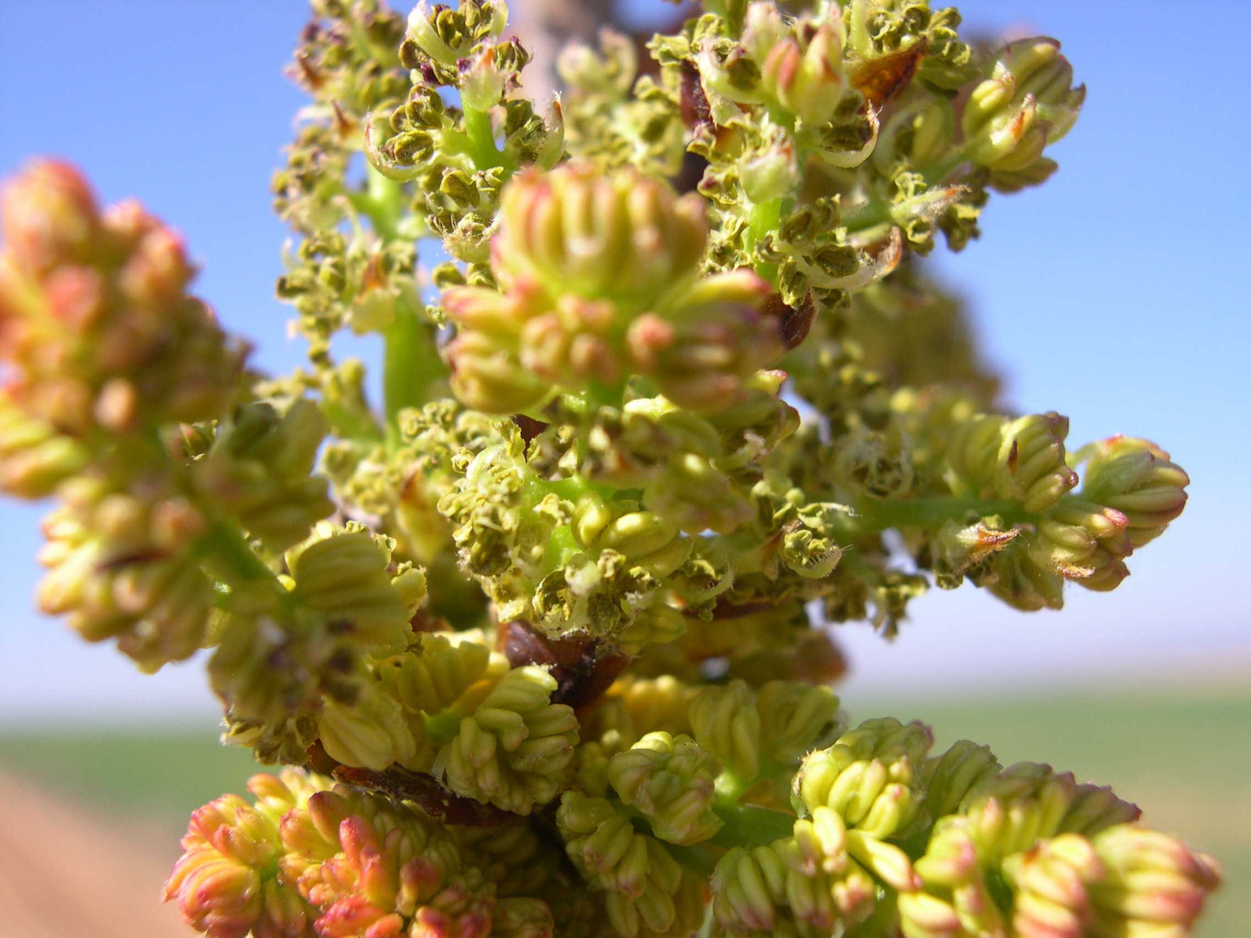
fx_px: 1373
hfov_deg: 49.0
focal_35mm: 38
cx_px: 626
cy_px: 469
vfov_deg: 37.7
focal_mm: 8
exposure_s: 1/136
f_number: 7.6
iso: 100
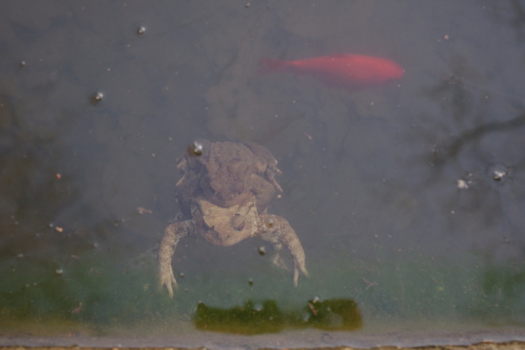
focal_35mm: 75
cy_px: 175
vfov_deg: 18.2
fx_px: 1094
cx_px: 262
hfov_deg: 27.0
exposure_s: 1/100
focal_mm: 50
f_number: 7.1
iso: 400
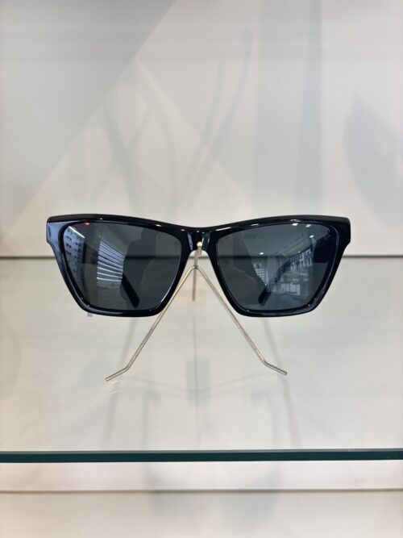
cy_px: 269
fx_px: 404
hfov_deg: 53.0
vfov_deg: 67.3
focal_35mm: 26
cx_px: 202
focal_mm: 5.96
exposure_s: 1/50
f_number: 1.6
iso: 200
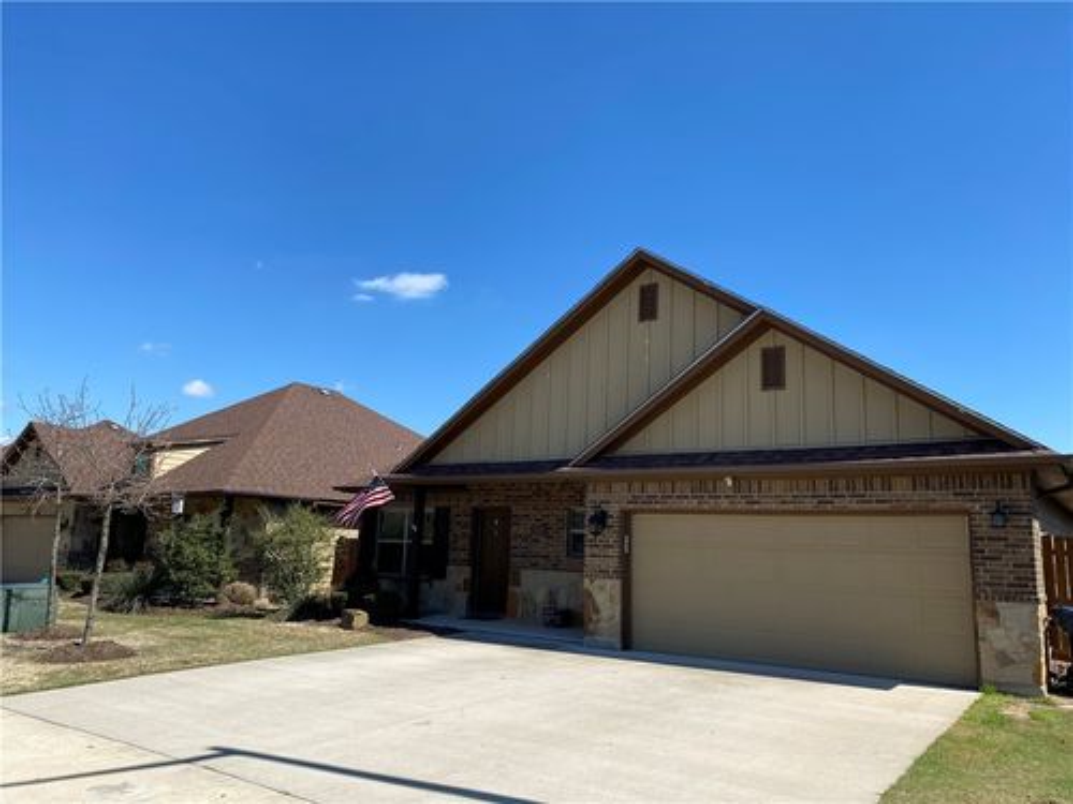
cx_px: 536
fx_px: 806
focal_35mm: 26
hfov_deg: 67.3
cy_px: 402
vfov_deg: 53.1
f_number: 1.8
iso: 32
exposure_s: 1/2625
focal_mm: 4.25
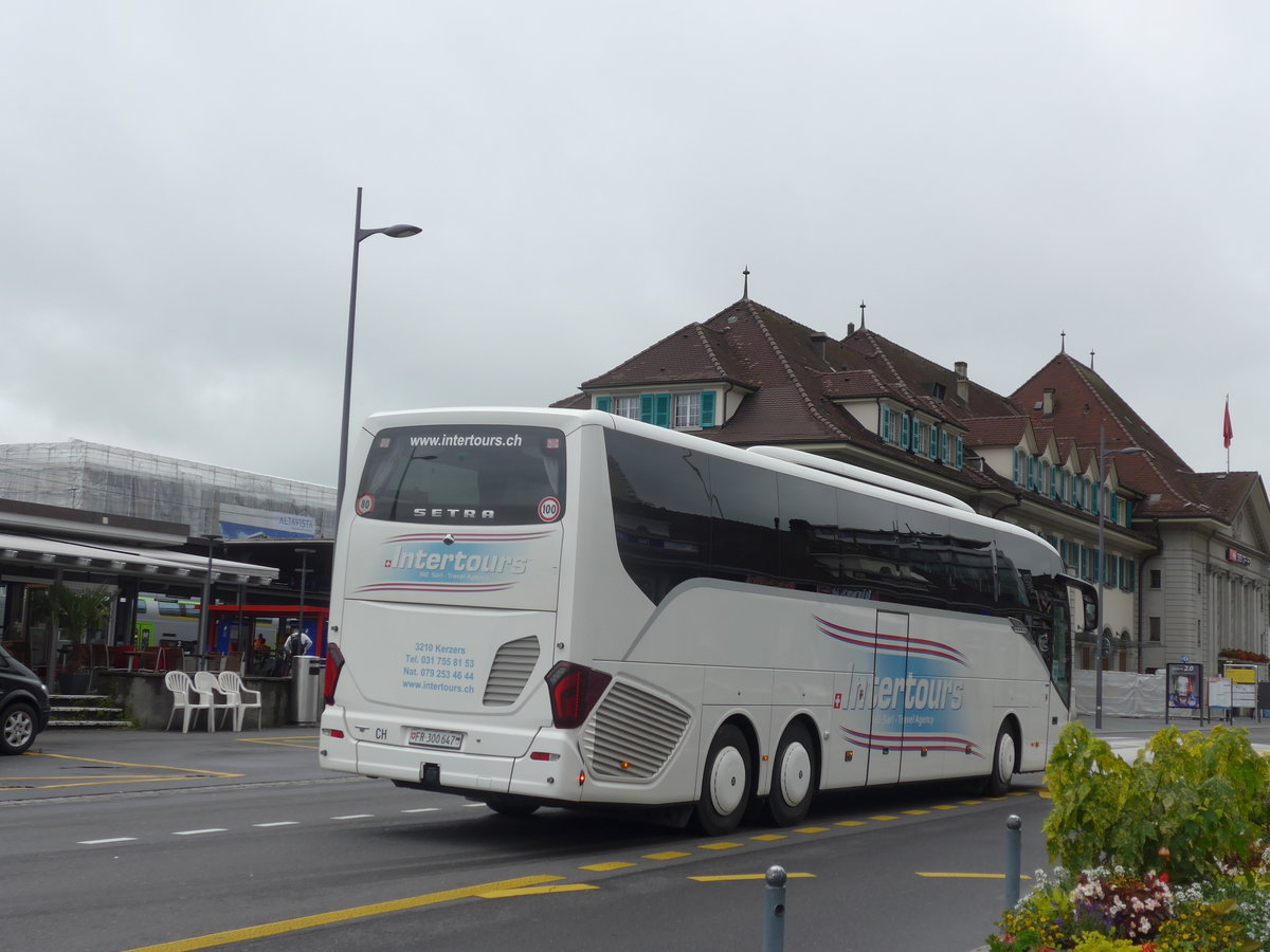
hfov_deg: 38.9
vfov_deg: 29.7
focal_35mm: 49
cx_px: 635
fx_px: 1798
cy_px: 476
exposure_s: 1/320
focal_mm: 10.1
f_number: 3.2
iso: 80
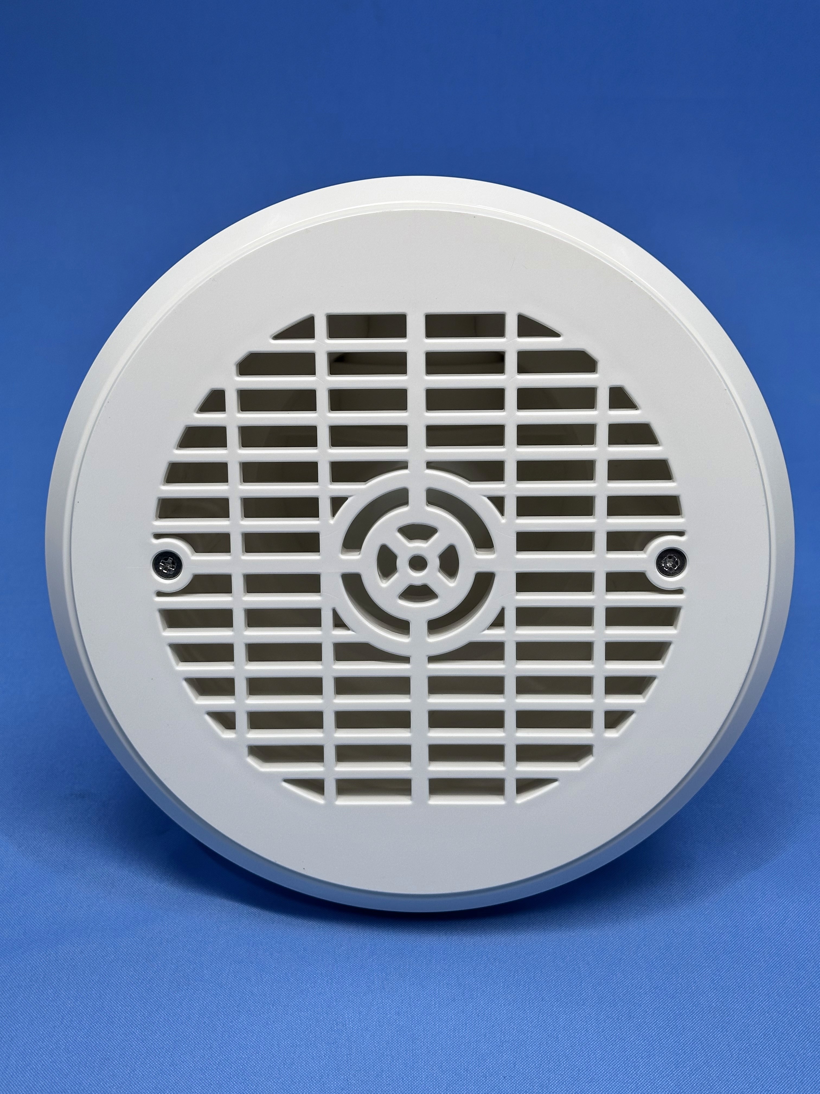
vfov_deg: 39.7
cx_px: 410
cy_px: 547
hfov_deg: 30.3
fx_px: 1516
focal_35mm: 48
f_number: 1.78
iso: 64
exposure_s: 1/286
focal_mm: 6.86
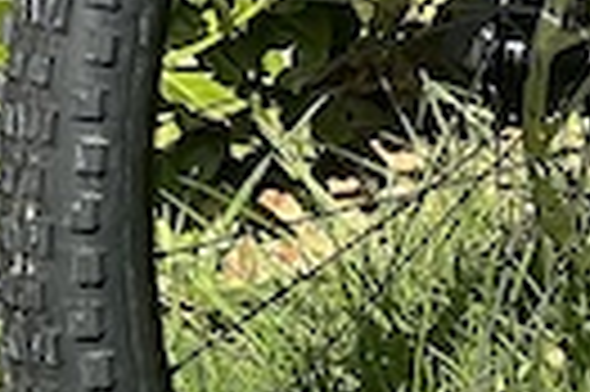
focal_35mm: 490
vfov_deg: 2.8
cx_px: 1234
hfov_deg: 4.2
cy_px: -469
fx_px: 8021
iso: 32
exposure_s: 1/341
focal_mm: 9
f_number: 2.8
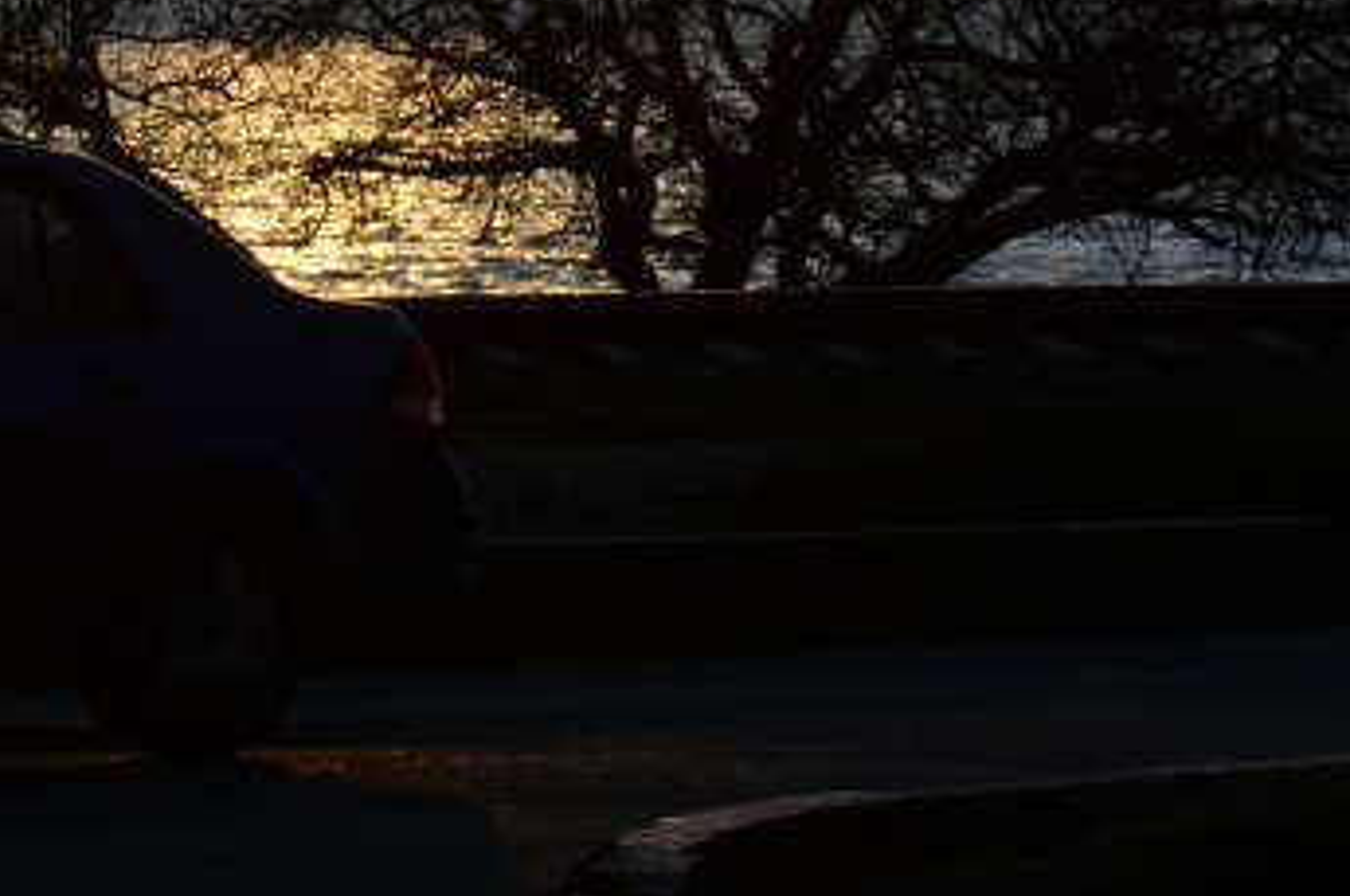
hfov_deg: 7.6
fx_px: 10148
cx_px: -172
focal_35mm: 271
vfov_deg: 5.0
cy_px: -417
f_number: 7.1
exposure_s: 1/1250
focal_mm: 52
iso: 100
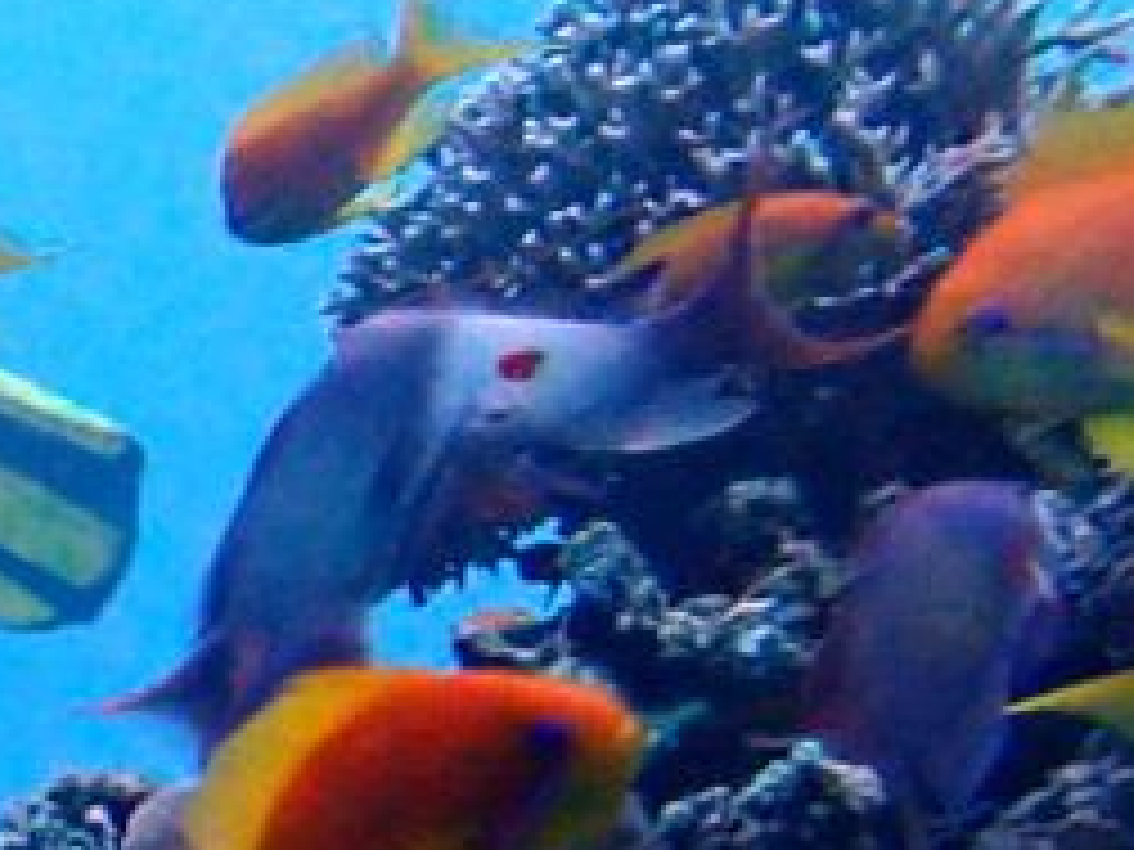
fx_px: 4685
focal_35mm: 143
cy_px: 814
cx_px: -1336
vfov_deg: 10.3
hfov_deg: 11.9
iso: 640
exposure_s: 1/60
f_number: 2.8
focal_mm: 4.5
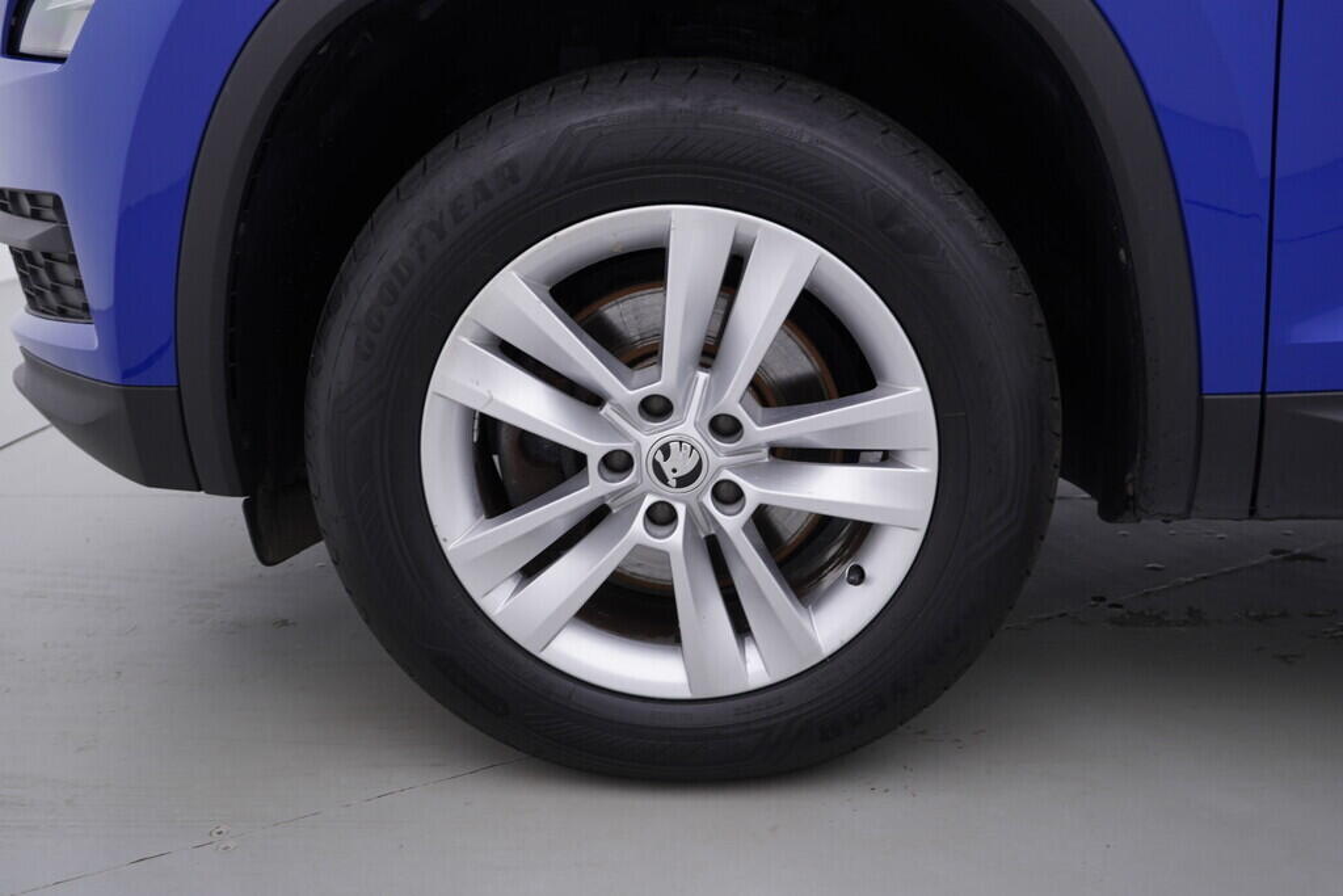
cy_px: 448
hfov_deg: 53.1
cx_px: 672
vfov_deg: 36.9
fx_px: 1343
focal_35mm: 36
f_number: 4
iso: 125
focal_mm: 24
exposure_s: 1/80
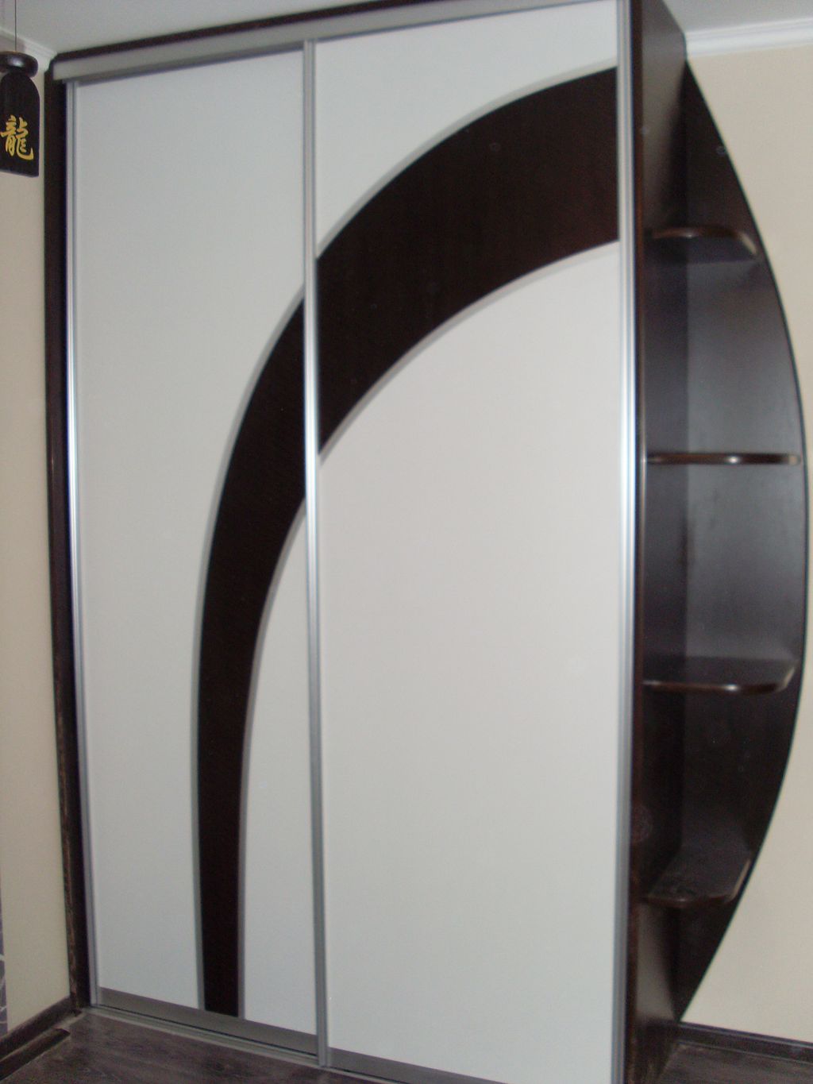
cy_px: 542
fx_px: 1190
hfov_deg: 37.7
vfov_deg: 49.0
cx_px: 406
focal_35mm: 38
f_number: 3
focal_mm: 6.3
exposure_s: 1/45
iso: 100
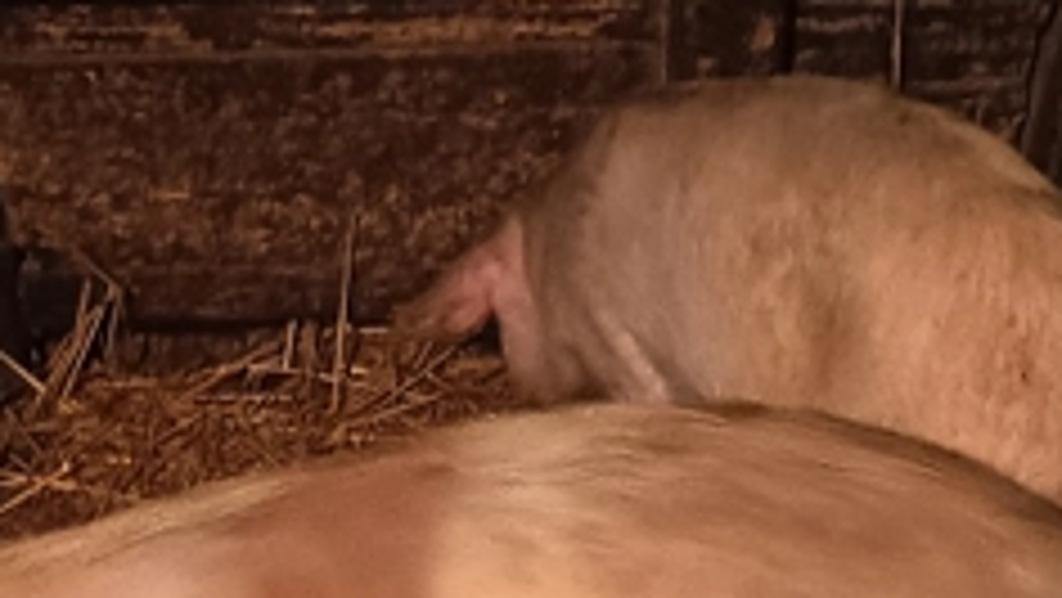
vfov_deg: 13.6
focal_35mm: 85
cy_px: 836
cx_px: 490
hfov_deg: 25.0
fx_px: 2395
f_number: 1.75
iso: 15350
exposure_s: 1/20
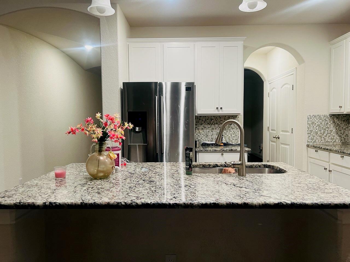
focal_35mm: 26
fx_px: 263
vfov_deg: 53.1
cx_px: 175
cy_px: 131
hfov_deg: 67.3
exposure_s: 1/60
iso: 100
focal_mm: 5.7
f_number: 1.5
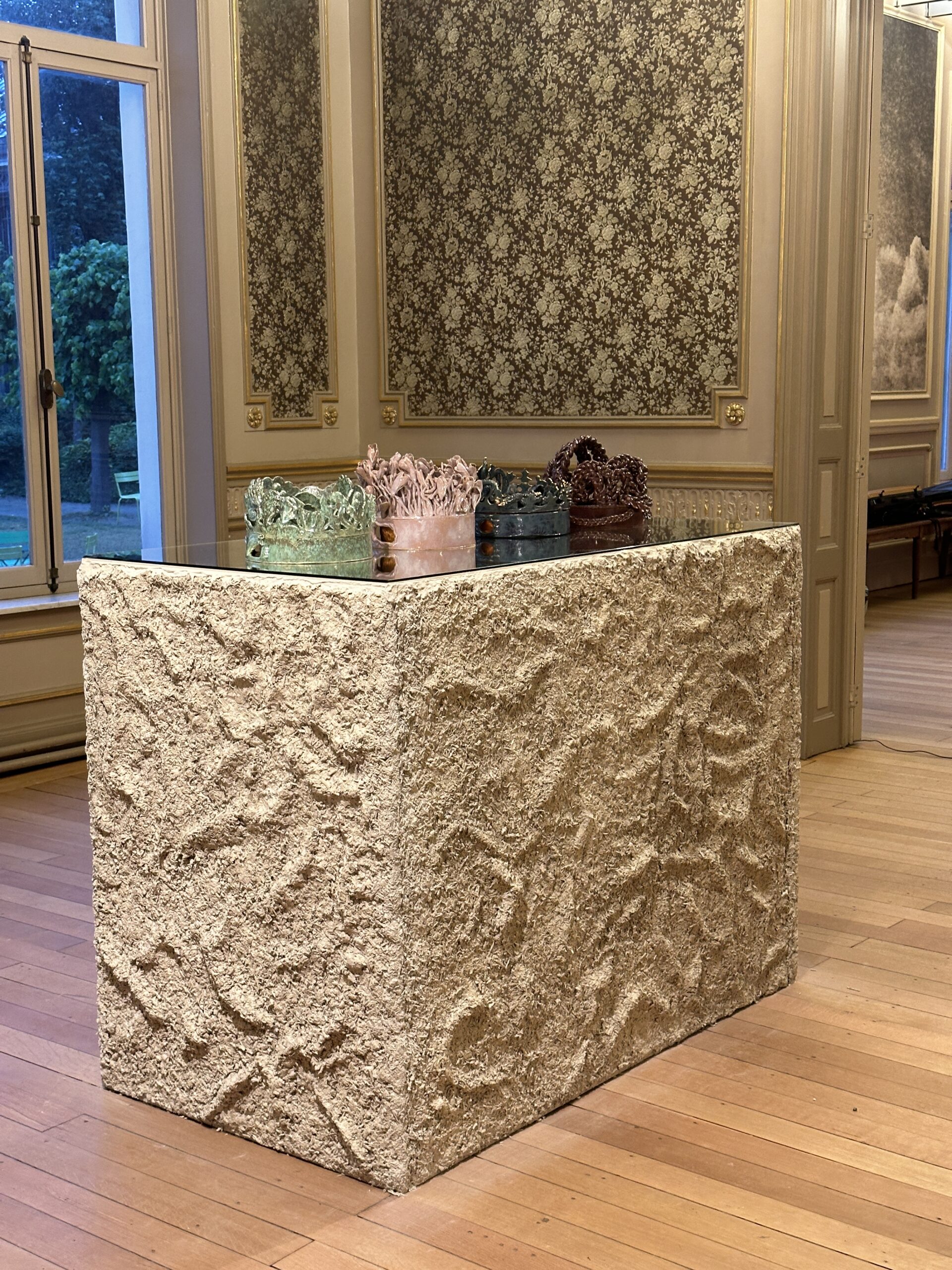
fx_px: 1760
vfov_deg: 39.7
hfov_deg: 30.3
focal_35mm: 48
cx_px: 476
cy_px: 635
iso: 250
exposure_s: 1/50
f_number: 1.78
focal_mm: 6.86
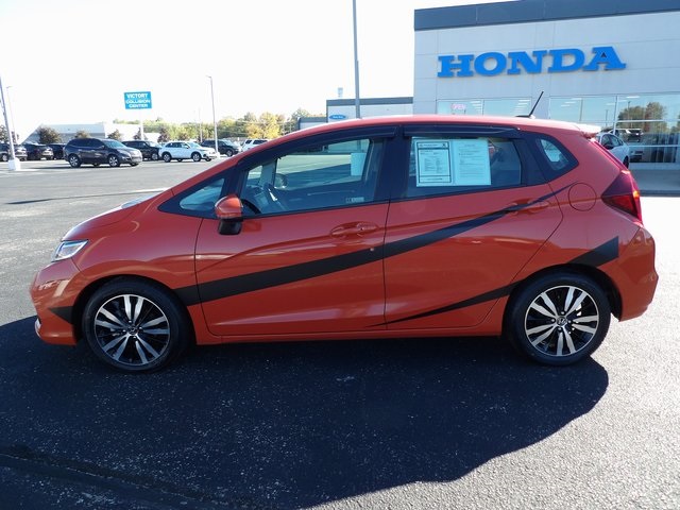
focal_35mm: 24
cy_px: 255
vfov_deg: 56.8
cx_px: 340
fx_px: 471
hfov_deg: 71.6
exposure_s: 1/214
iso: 100
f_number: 3.2
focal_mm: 4.3
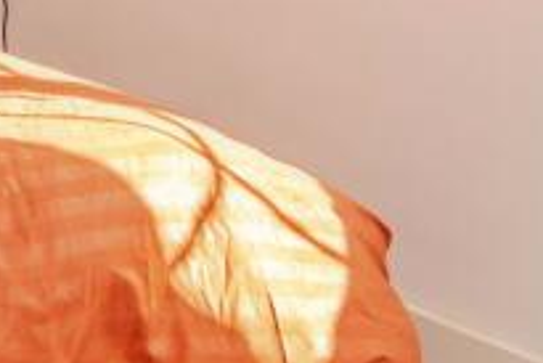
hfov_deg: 17.4
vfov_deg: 15.5
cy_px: -207
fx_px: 1207
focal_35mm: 80
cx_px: -572
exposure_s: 1/50
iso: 200
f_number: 8
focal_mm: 16
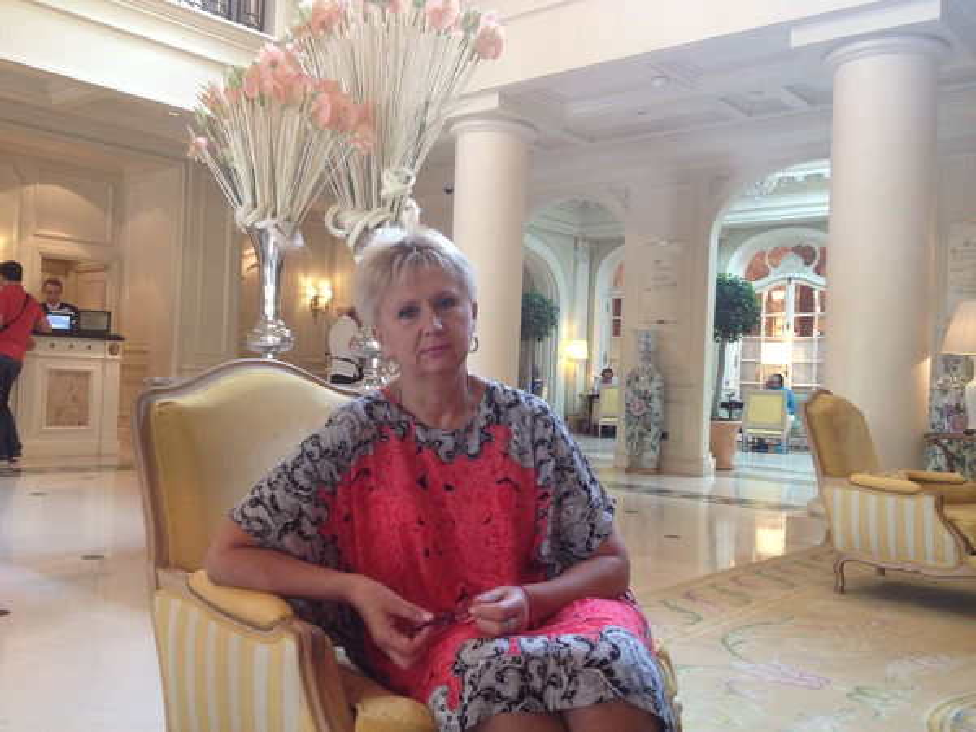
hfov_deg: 52.6
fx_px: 987
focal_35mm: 35
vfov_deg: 40.7
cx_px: 488
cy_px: 366
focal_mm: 4.28
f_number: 2.4
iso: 80
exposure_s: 1/20
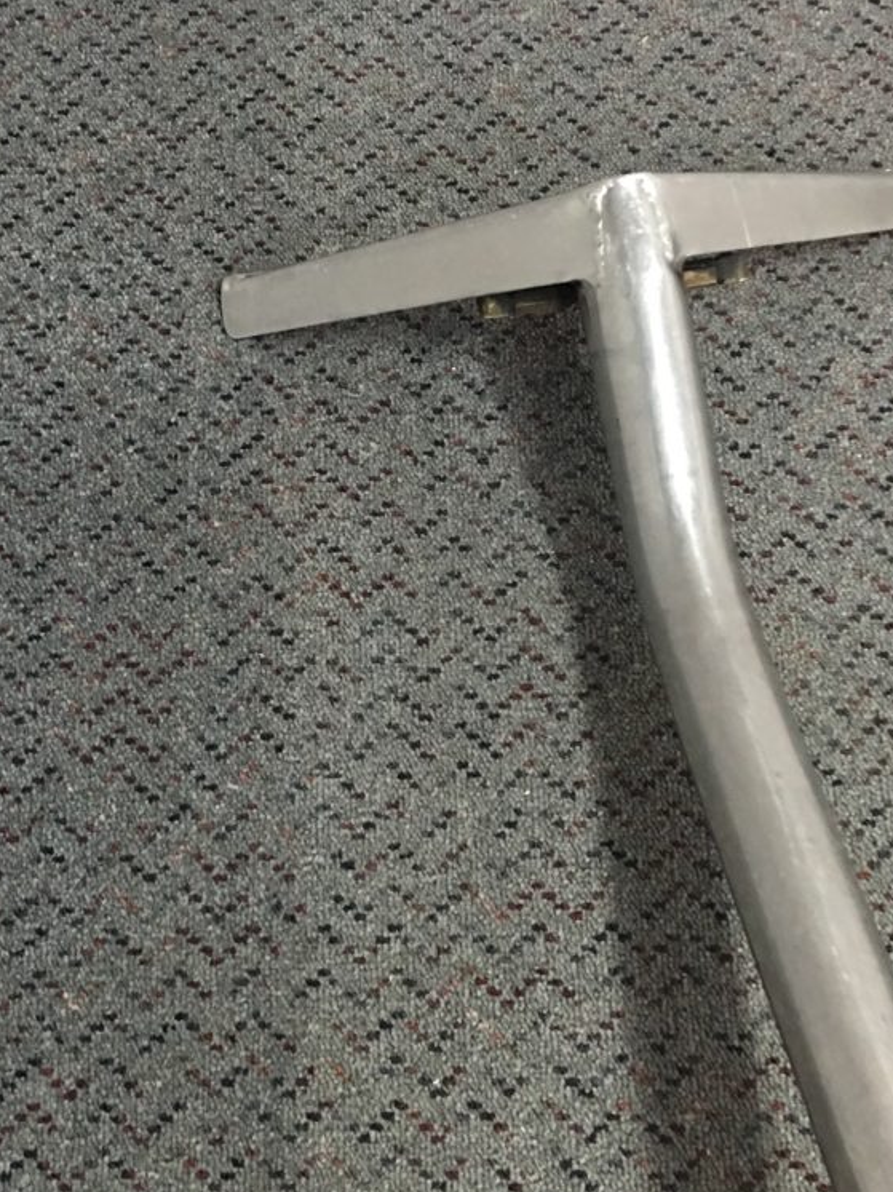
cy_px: 649
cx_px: 284
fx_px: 1927
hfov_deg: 25.9
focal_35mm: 56
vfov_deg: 34.3
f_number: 2.2
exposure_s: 1/8
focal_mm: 4.15
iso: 100
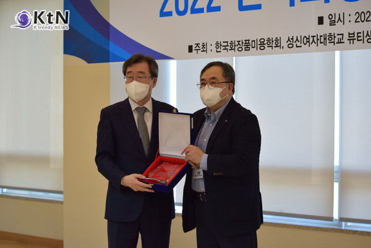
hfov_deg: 20.0
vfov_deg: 13.4
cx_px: 186
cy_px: 124
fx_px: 1051
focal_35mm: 102
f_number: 5.6
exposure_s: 1/100
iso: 1000
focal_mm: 68
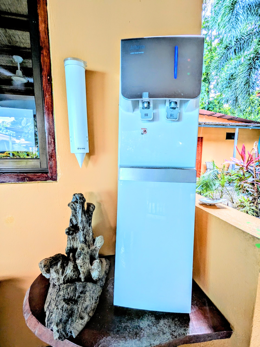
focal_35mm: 16
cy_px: 174
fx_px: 160
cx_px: 130
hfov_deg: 78.1
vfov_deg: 94.5
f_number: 2.2
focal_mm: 2.35
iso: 40
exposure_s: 1/48.4
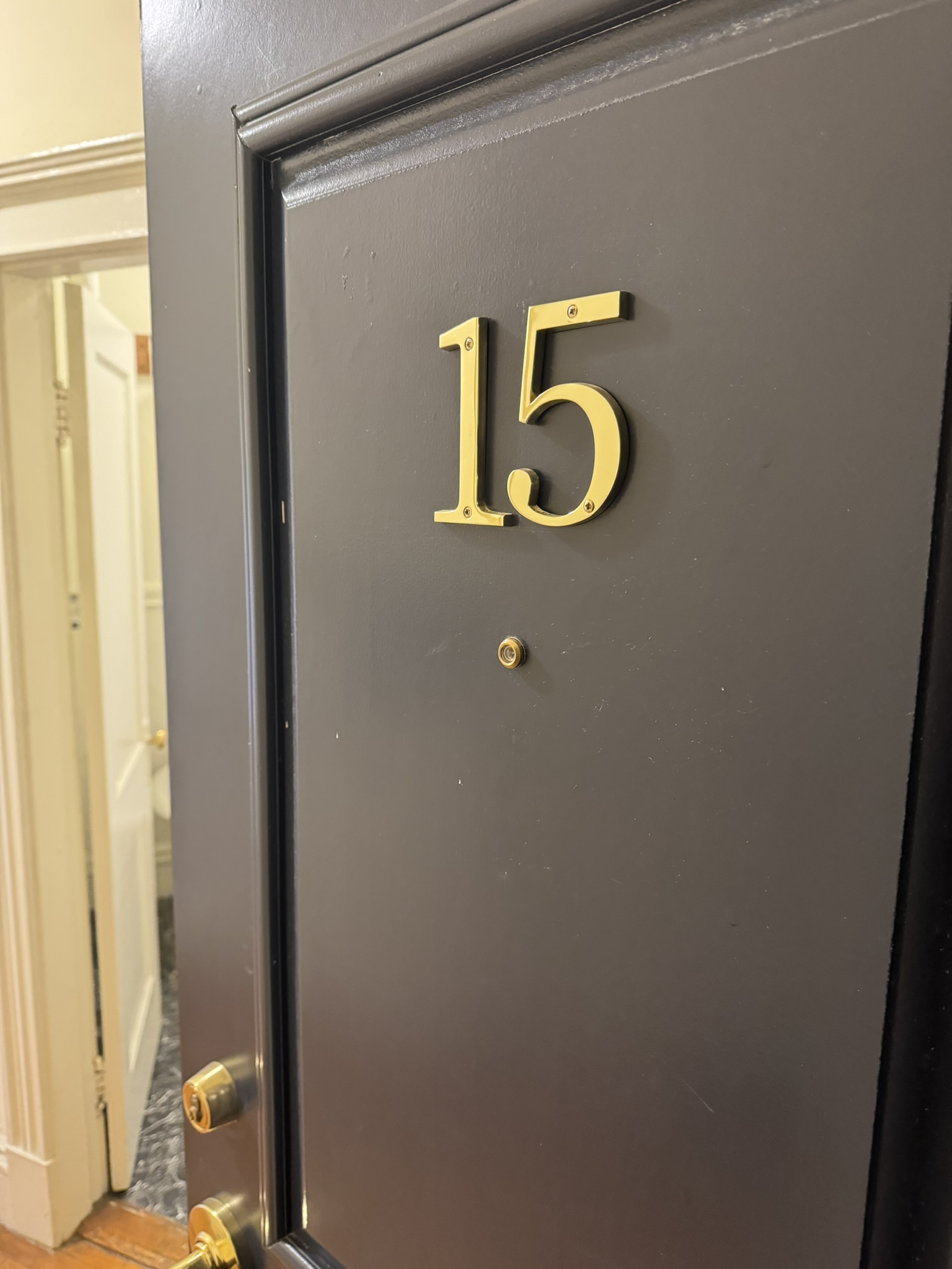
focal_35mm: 24
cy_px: 634
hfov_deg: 56.8
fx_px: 880
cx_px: 476
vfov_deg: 71.6
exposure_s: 1/60
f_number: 1.78
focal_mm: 6.86
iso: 500
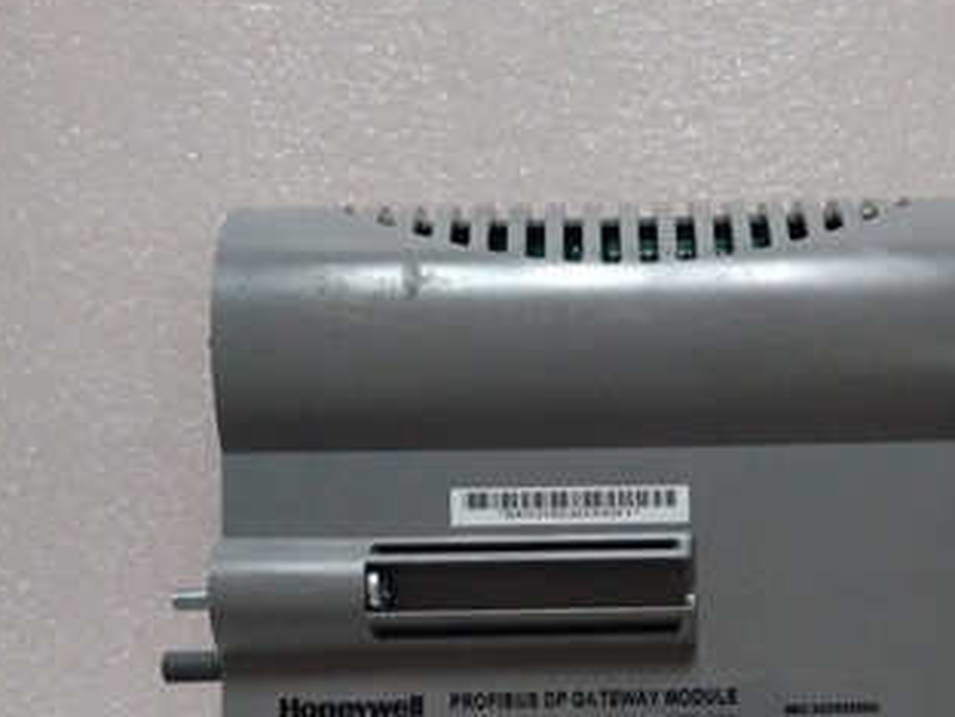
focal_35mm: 52
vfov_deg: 26.9
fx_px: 1435
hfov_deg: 36.4
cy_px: 671
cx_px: 655
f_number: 2
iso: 773
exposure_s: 1/25
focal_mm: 3.79
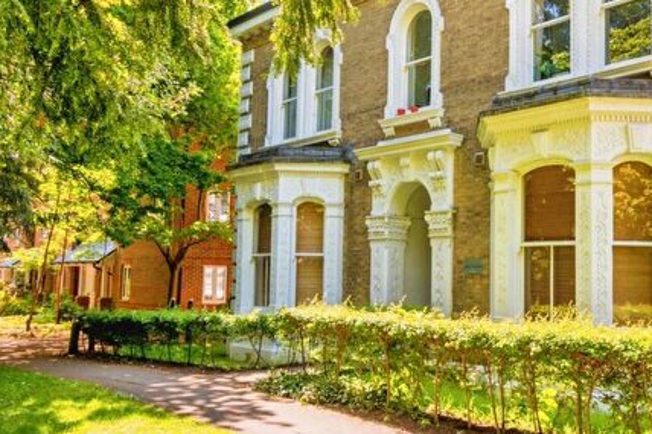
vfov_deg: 36.7
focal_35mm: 36
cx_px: 480
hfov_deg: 51.2
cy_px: 173
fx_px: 652
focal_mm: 15
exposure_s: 1/200
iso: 320
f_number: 8
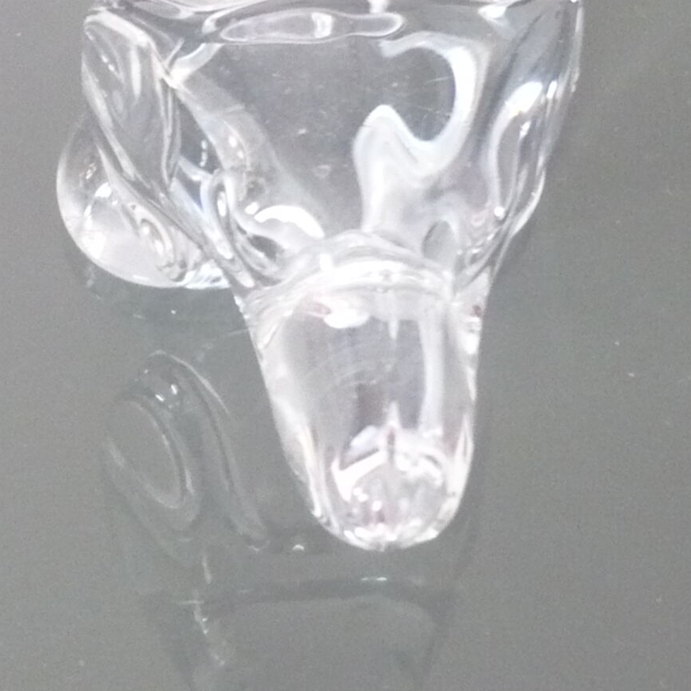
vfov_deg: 15.5
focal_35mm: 109
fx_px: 2462
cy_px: -97
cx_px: 294
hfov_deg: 16.0
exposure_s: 1/8
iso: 320
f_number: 2.8
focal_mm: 5.8
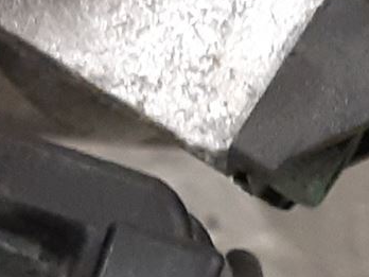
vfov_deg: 9.6
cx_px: 294
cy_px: 330
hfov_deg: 12.9
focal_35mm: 153
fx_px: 1631
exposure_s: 1/50
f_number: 1.7
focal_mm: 3.93
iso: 250
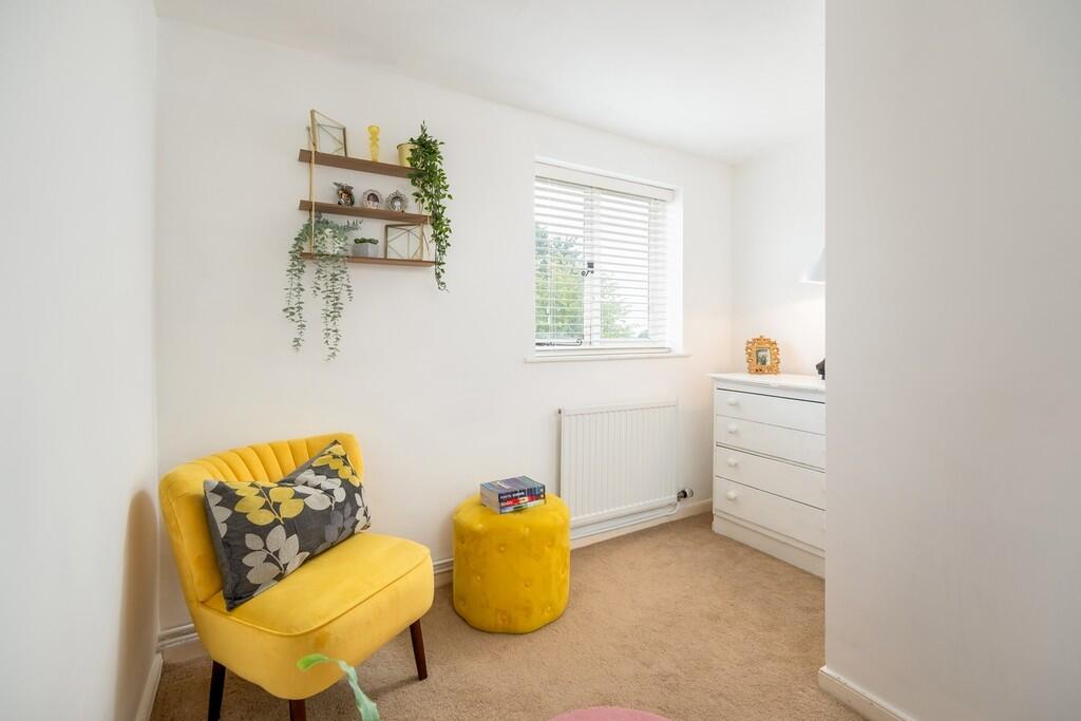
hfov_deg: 100.4
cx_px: 540
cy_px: 360
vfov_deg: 77.3
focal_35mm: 15
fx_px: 450
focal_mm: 10.3
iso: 160
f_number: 7.1
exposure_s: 1/10
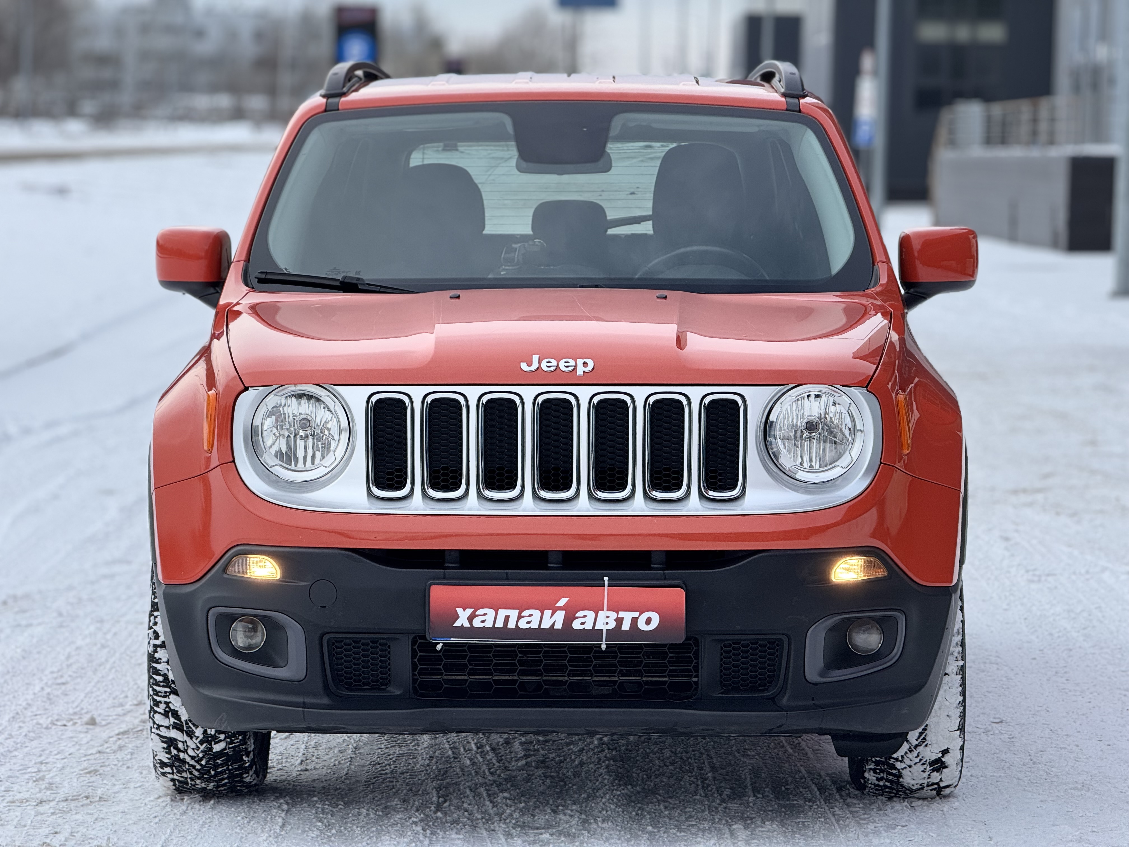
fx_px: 3914
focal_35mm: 120
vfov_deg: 12.3
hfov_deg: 16.4
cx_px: 564
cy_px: 424
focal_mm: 15.66
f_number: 2.8
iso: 50
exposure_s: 1/464
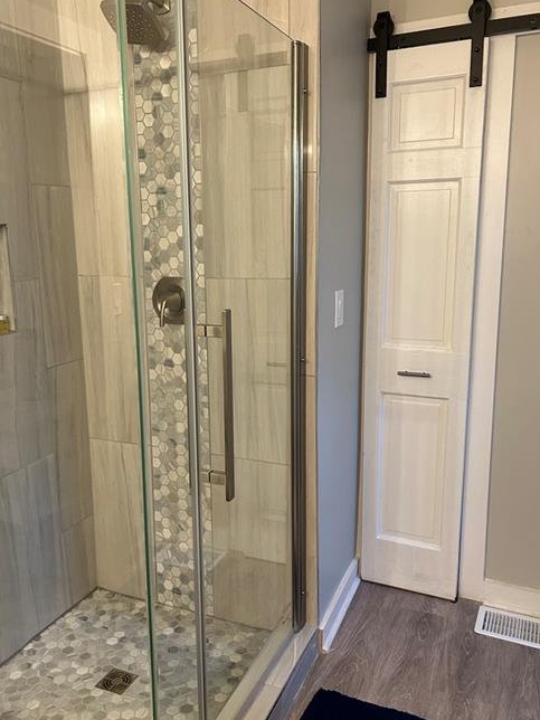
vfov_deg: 58.4
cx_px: 241
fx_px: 645
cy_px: 361
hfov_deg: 45.4
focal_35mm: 31
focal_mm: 5.7
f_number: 1.5
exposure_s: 1/60
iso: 200
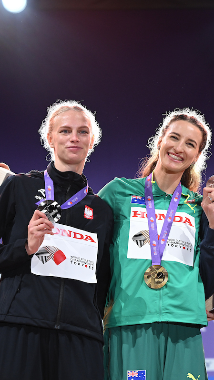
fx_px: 1987
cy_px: 190
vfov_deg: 10.9
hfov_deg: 6.2
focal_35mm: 197
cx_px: 195
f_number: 4.5
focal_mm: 125
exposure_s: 1/400
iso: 1000
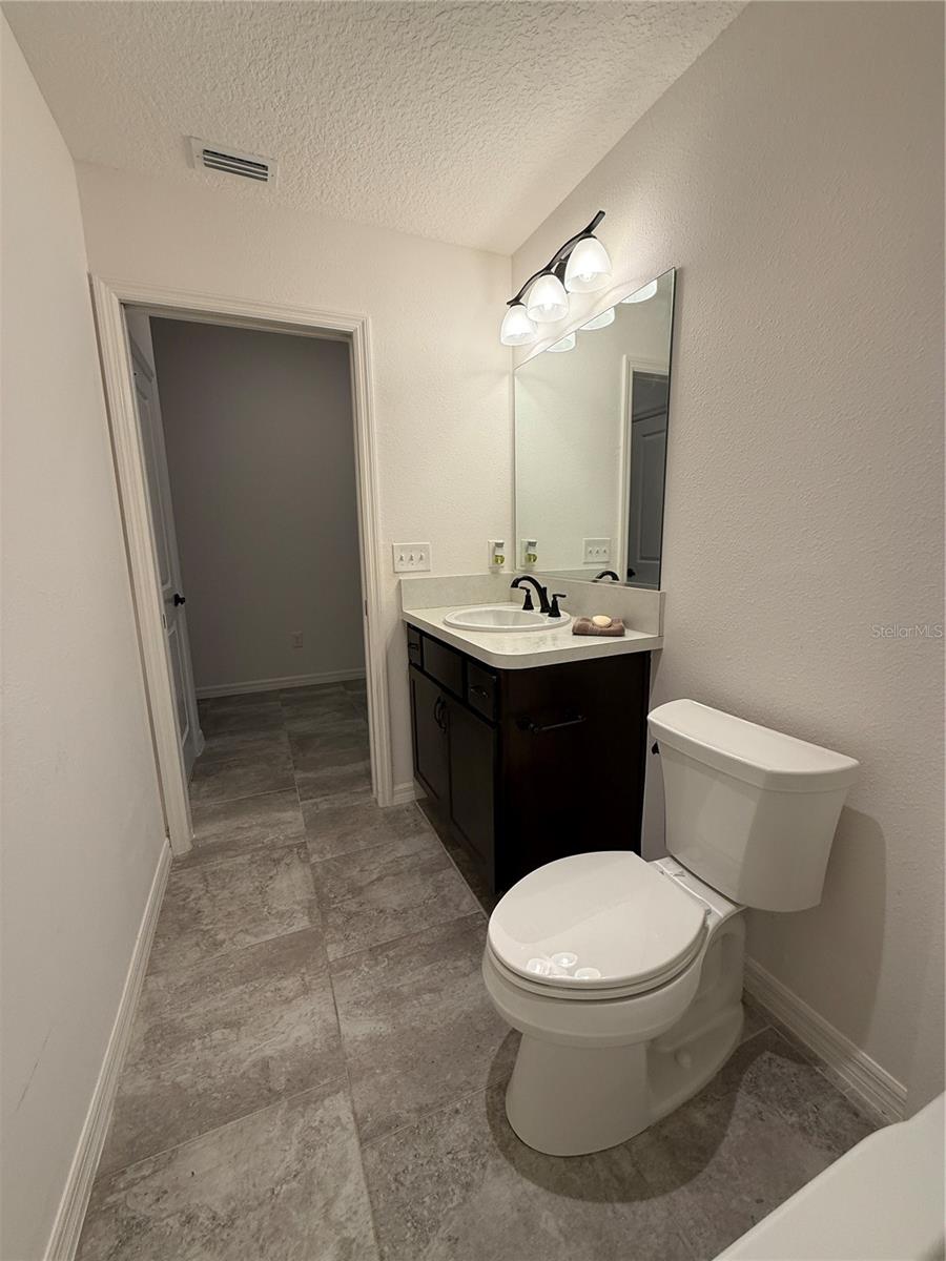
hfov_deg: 85.7
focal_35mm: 14
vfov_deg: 102.1
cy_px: 630
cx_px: 473
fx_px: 510
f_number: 2.2
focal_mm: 2.22
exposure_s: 1/120
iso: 80
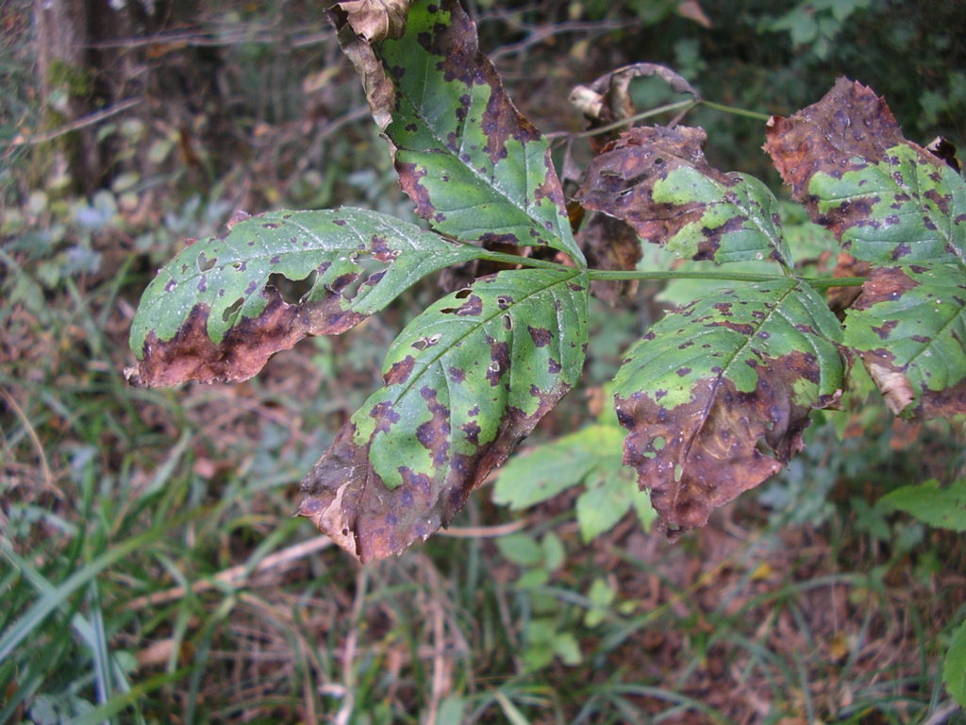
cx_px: 483
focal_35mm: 38
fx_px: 1060
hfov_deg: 49.0
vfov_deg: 37.7
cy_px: 362
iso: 64
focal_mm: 5.8
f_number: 2.9
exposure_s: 1/30
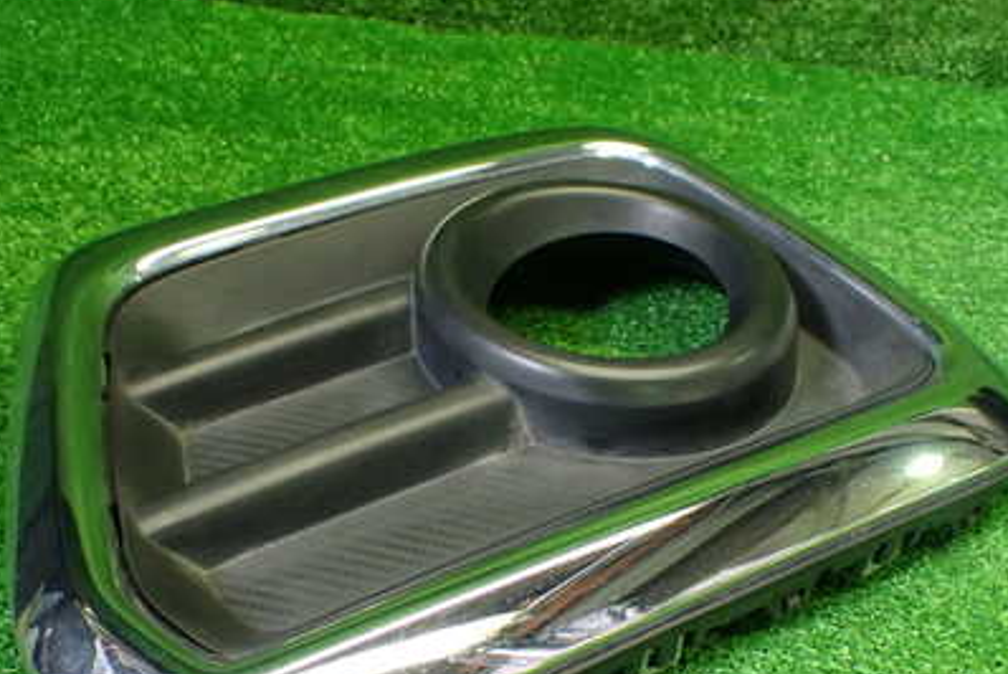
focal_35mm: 47
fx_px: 1317
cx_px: 476
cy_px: 509
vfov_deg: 28.3
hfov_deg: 41.9
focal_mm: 5.4
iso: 640
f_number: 2.3
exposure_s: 1/125
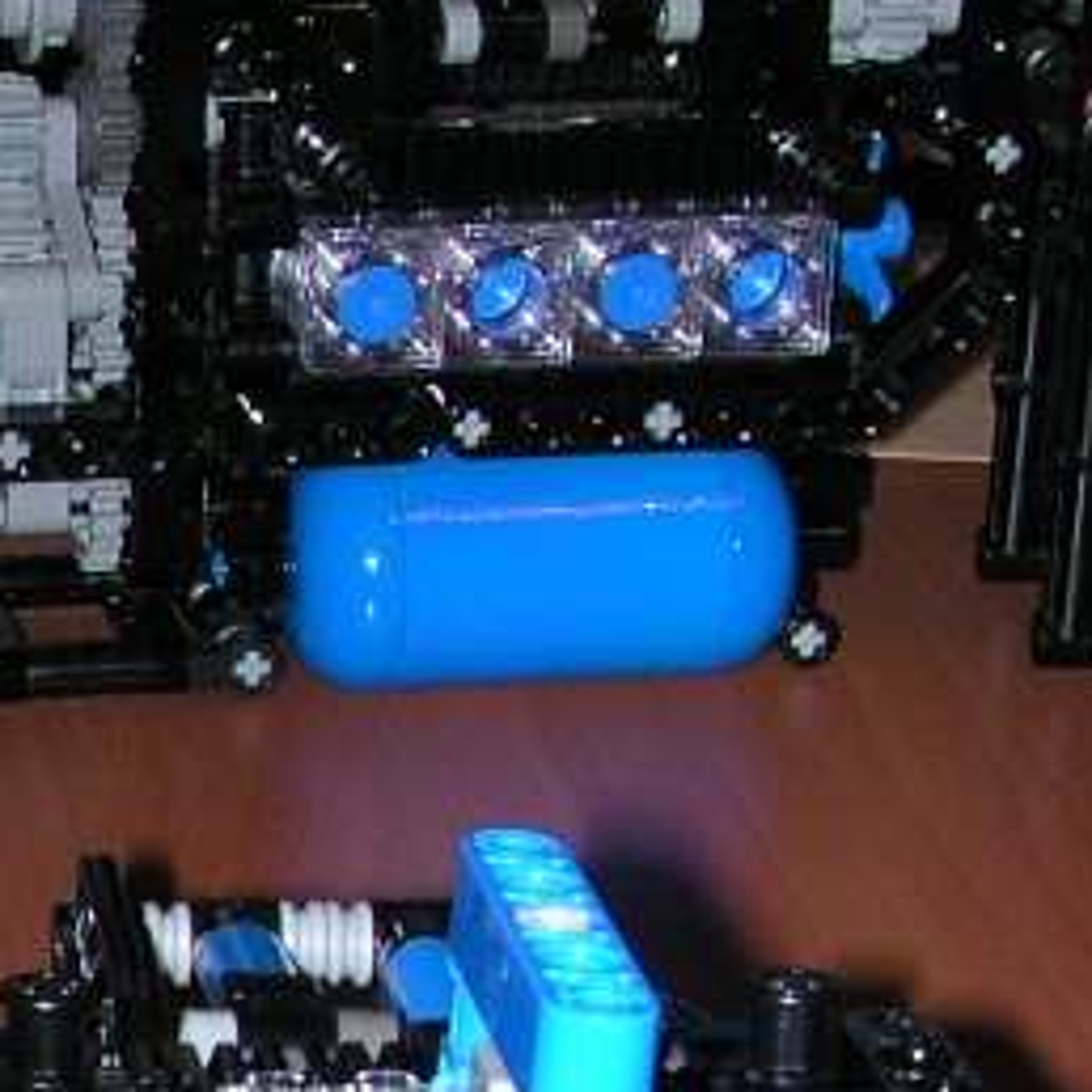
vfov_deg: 13.1
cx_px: -576
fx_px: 4640
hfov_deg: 12.7
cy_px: 1337
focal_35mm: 130
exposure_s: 1/60
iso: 100
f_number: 4.5
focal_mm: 5.6
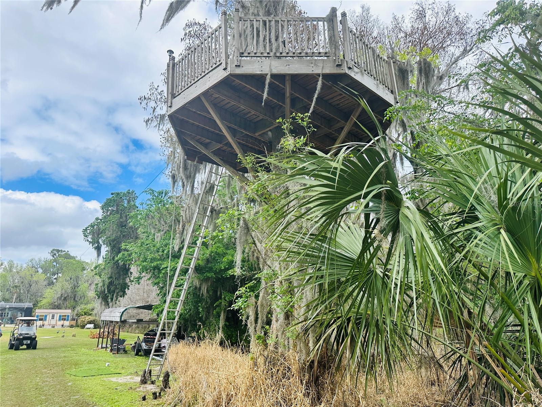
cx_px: 271
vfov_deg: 56.8
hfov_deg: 71.6
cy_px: 204
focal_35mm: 24
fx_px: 376
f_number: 1.78
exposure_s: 1/1495
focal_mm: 6.86
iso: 80
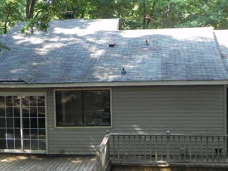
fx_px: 382
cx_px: 93
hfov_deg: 33.2
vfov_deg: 25.2
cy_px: 92
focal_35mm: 58
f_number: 3.5
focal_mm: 4.6
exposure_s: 1/104
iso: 160
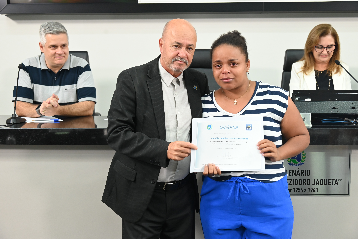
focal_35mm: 46
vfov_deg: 29.3
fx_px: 458
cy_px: 120
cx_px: 179
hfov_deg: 42.7
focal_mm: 46
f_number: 5.3
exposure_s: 1/125
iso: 2200
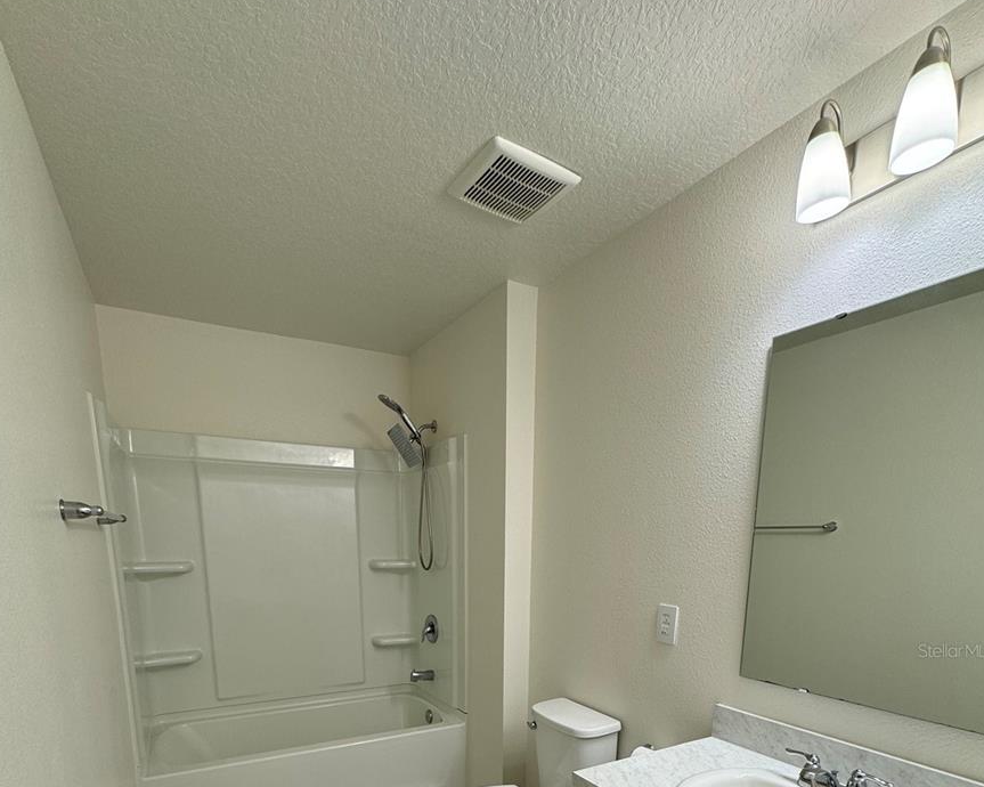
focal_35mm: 19
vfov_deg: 63.5
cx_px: 486
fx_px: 553
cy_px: 650
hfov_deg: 83.3
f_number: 2.2
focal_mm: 2.22
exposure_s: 1/120
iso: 50
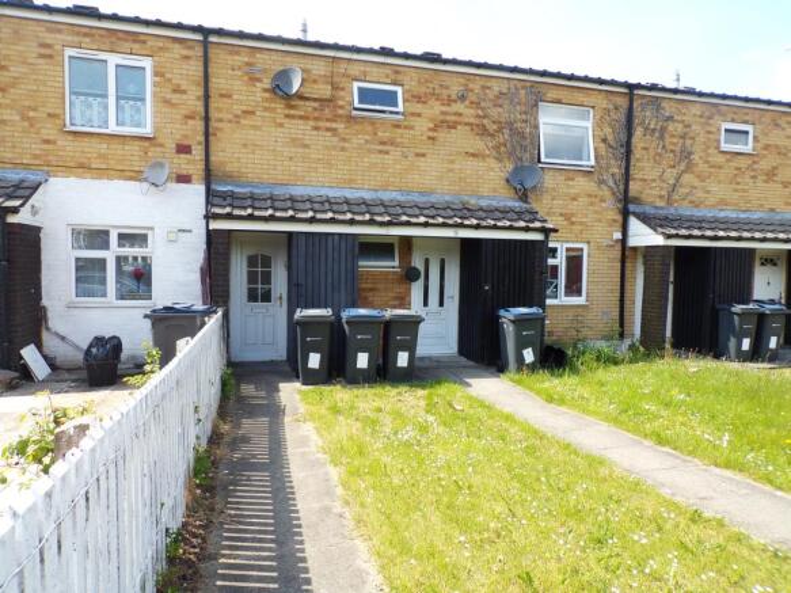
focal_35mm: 24
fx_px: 548
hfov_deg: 71.6
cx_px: 396
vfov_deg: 56.8
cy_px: 296
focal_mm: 4.3
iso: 80
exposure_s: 1/110
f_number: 5.8
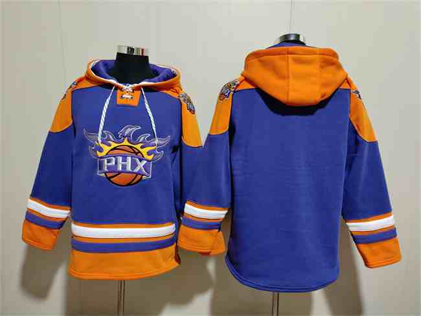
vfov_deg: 54.8
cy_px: 158
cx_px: 210
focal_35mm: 25
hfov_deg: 69.4
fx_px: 304
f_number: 1.89
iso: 438
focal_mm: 5.42
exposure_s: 1/33.3
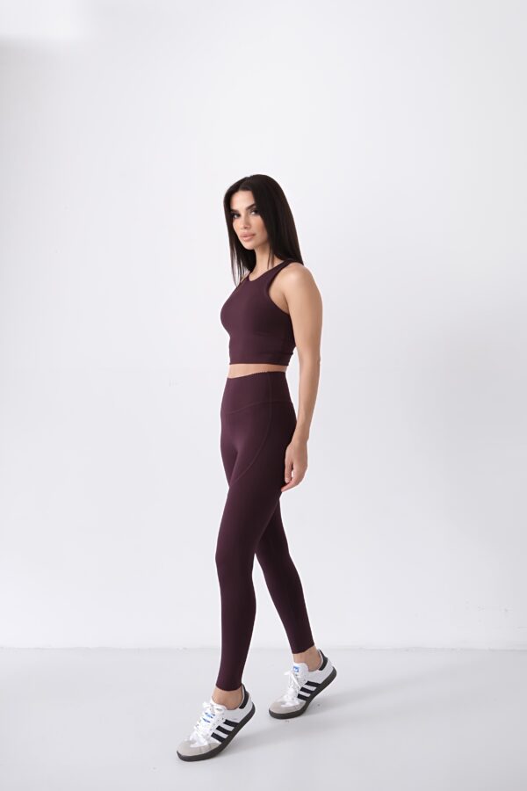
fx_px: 703
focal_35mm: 32
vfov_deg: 58.7
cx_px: 264
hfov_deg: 41.1
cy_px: 396
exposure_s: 1/60
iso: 2000
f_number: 5.6
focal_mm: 21.2
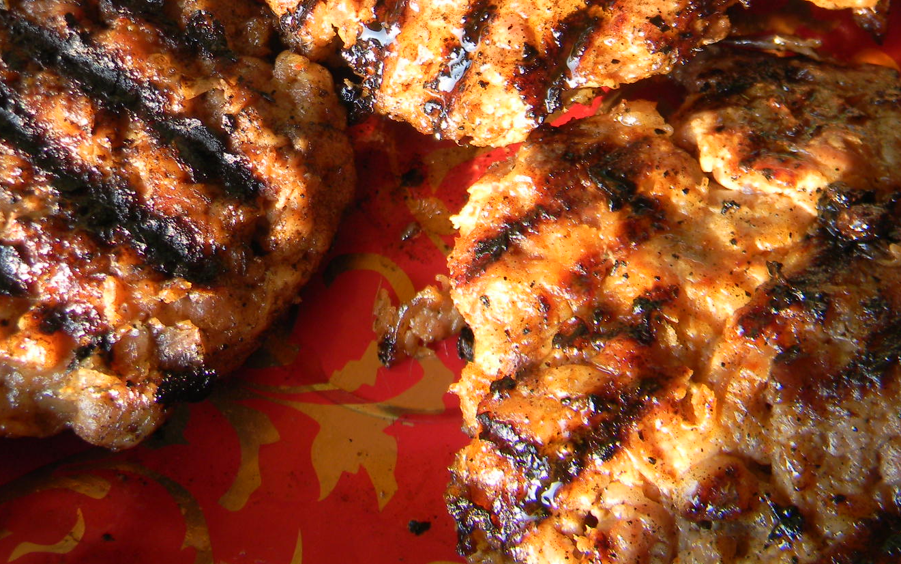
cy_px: 49
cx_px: 450
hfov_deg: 43.5
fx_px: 1130
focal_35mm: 46
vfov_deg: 27.0
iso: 80
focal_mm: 5
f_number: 3.5
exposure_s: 1/68.3
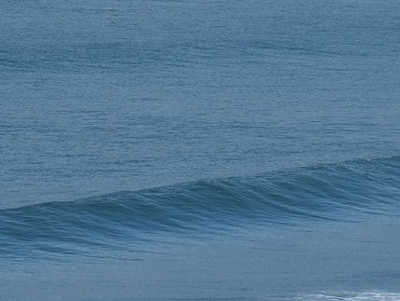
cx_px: -120
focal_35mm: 628
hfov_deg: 3.1
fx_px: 7261
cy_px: 199
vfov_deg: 2.4
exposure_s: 1/420
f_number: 10
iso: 200
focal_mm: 120.6
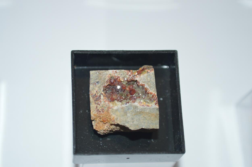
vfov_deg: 16.5
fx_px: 577
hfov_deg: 24.6
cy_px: 84
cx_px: 126
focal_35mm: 82
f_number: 5.6
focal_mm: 55
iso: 450
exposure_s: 1/15
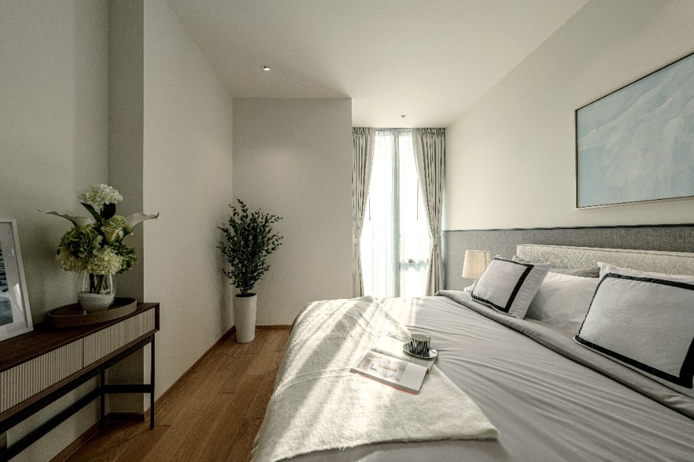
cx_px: 347
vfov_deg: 90.0
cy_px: 231
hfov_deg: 112.6
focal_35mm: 12
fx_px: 231
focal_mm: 12
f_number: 9
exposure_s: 1/40
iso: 200
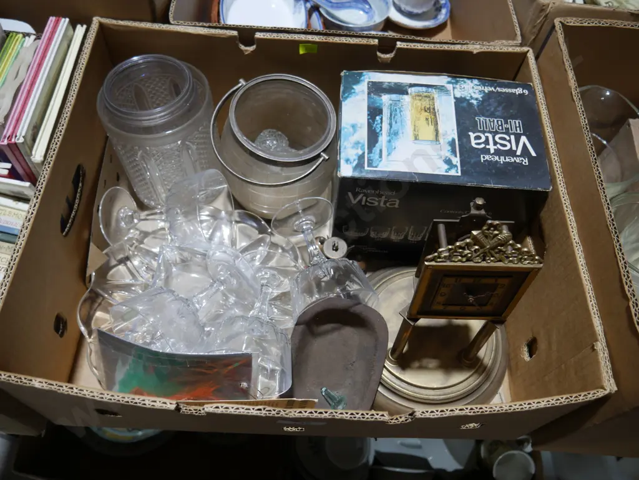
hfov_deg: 63.4
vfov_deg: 49.8
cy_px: 240
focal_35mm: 28
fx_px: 517
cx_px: 320
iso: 200
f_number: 3.5
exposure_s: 1/80
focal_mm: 14
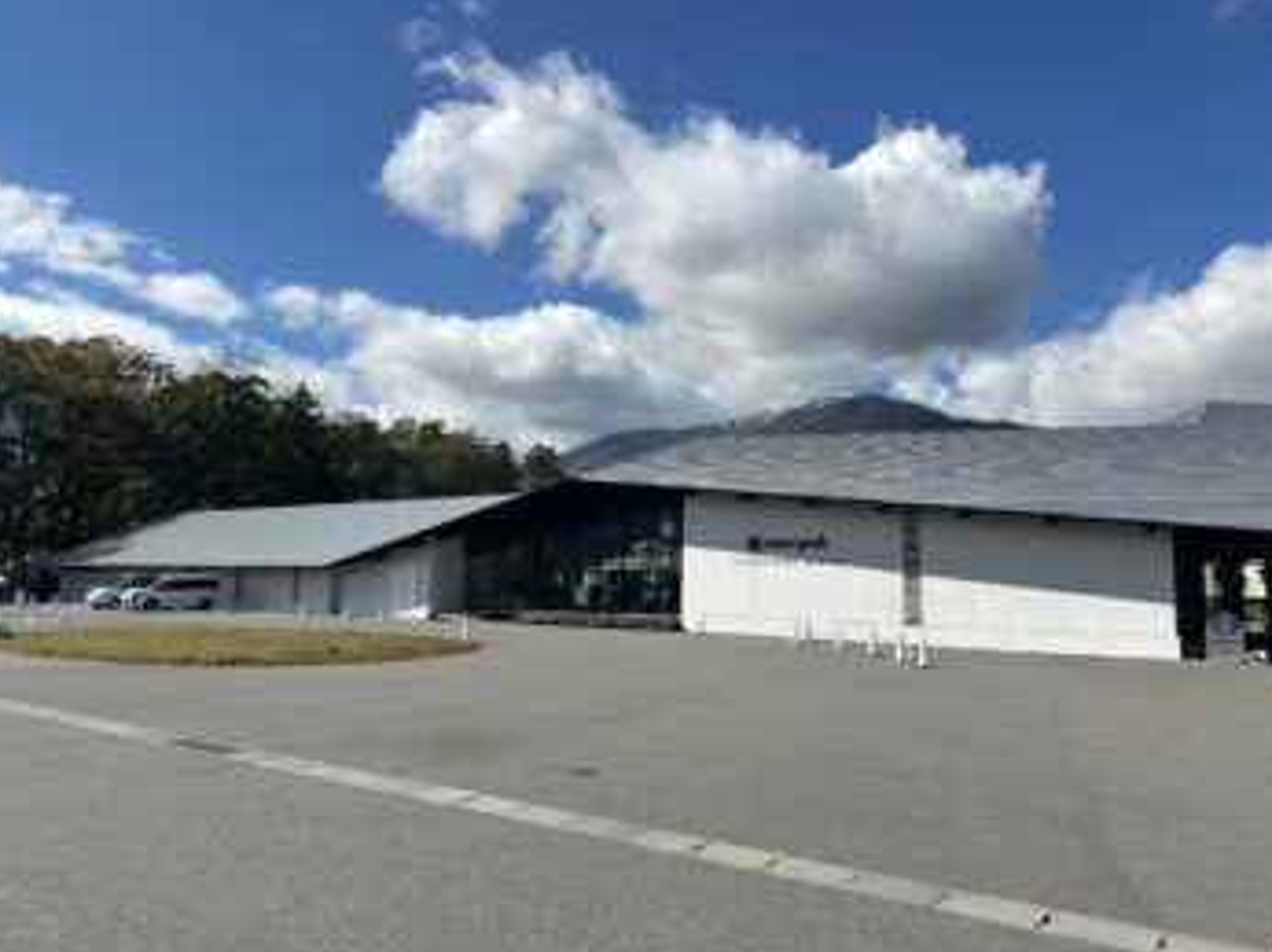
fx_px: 918
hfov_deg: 69.4
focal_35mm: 25
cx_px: 632
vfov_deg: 54.8
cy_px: 489
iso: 80
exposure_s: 1/5525
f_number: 1.78
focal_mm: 6.86
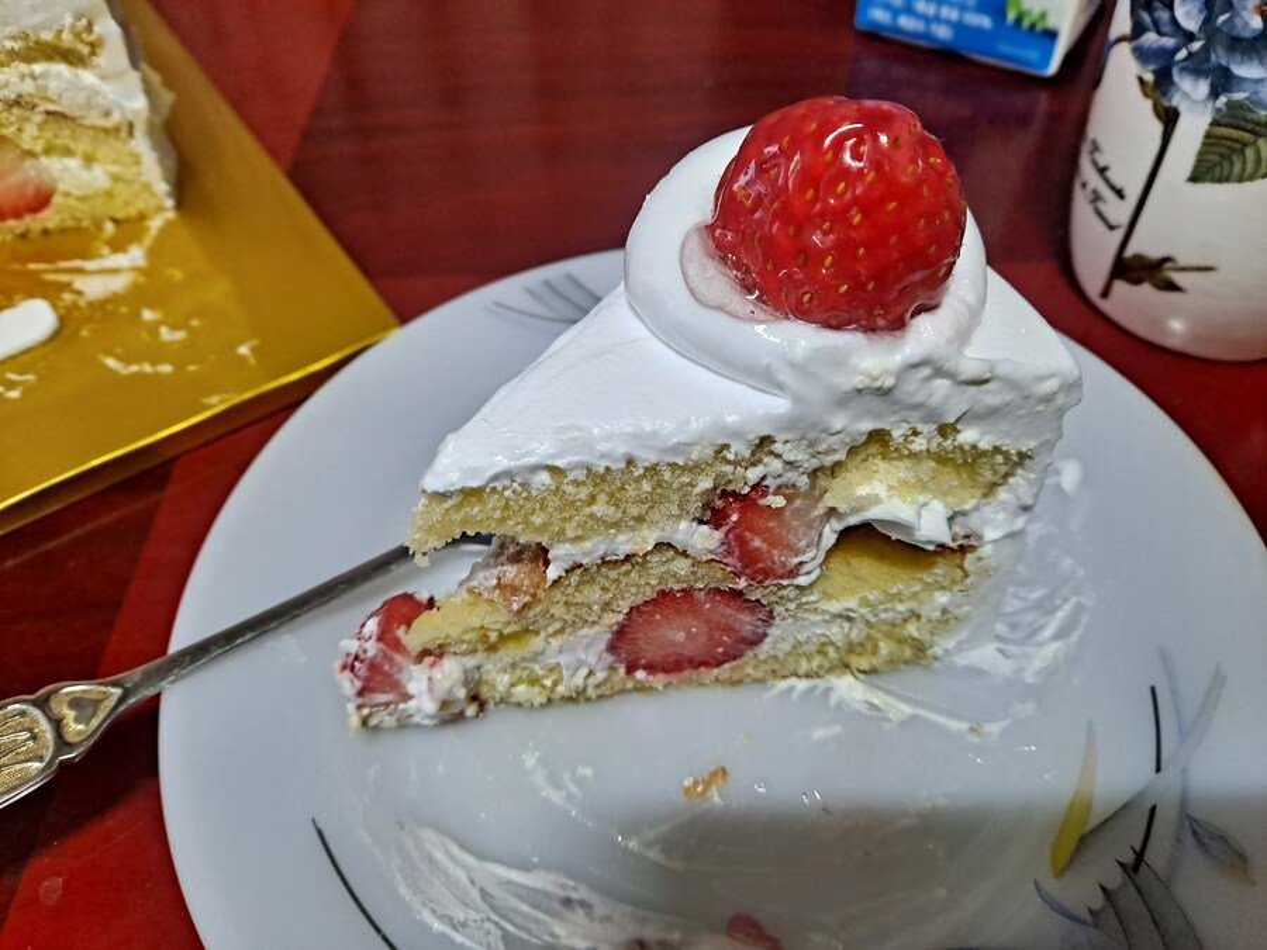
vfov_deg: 54.9
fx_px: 915
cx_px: 634
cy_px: 475
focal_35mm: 25
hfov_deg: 69.4
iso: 320
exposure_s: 1/30
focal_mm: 4.6
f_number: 2
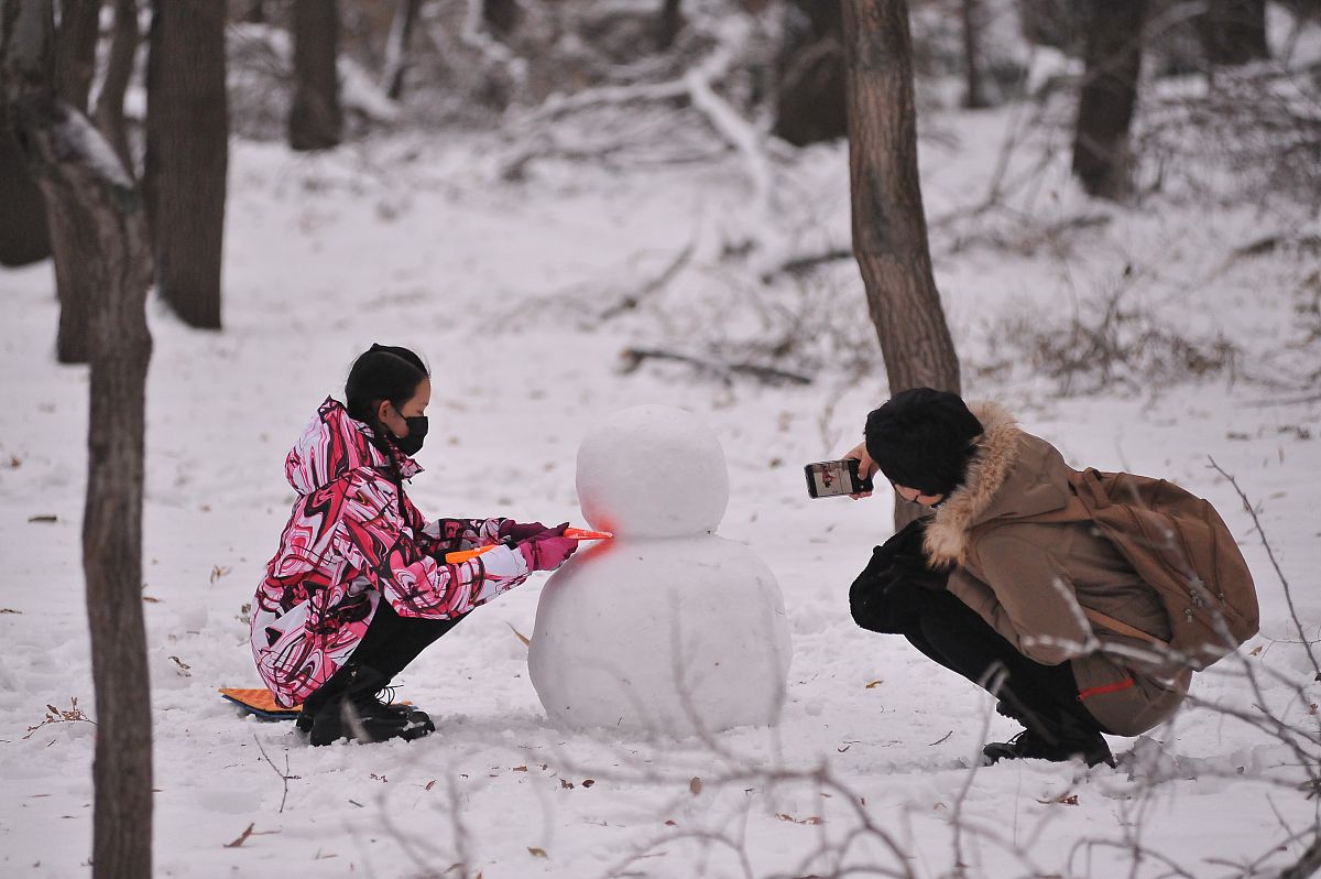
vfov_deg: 6.9
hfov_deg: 10.3
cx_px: 660
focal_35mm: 200
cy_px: 440
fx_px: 7333
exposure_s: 1/5000
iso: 3200
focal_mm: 200
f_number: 4
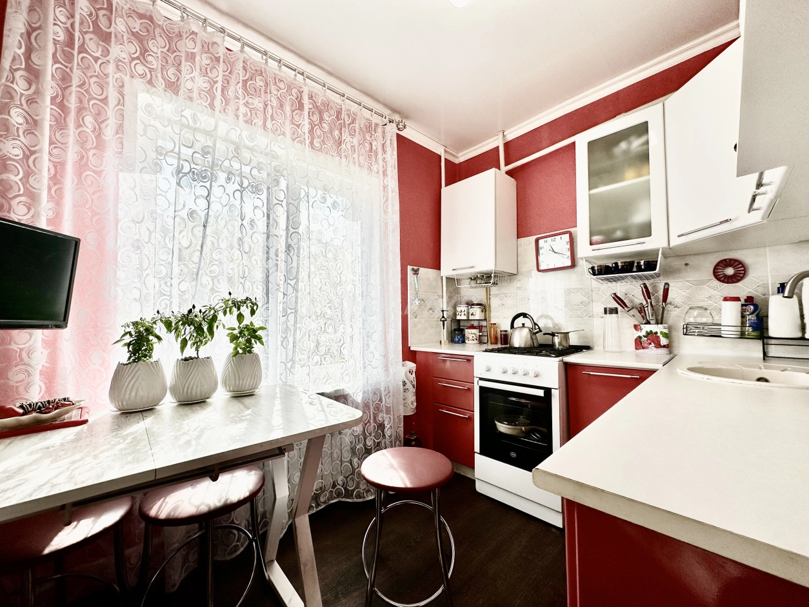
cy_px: 304
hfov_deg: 102.1
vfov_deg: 85.7
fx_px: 327
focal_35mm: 14
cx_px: 404
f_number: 2.2
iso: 40
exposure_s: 1/1072
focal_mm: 2.22
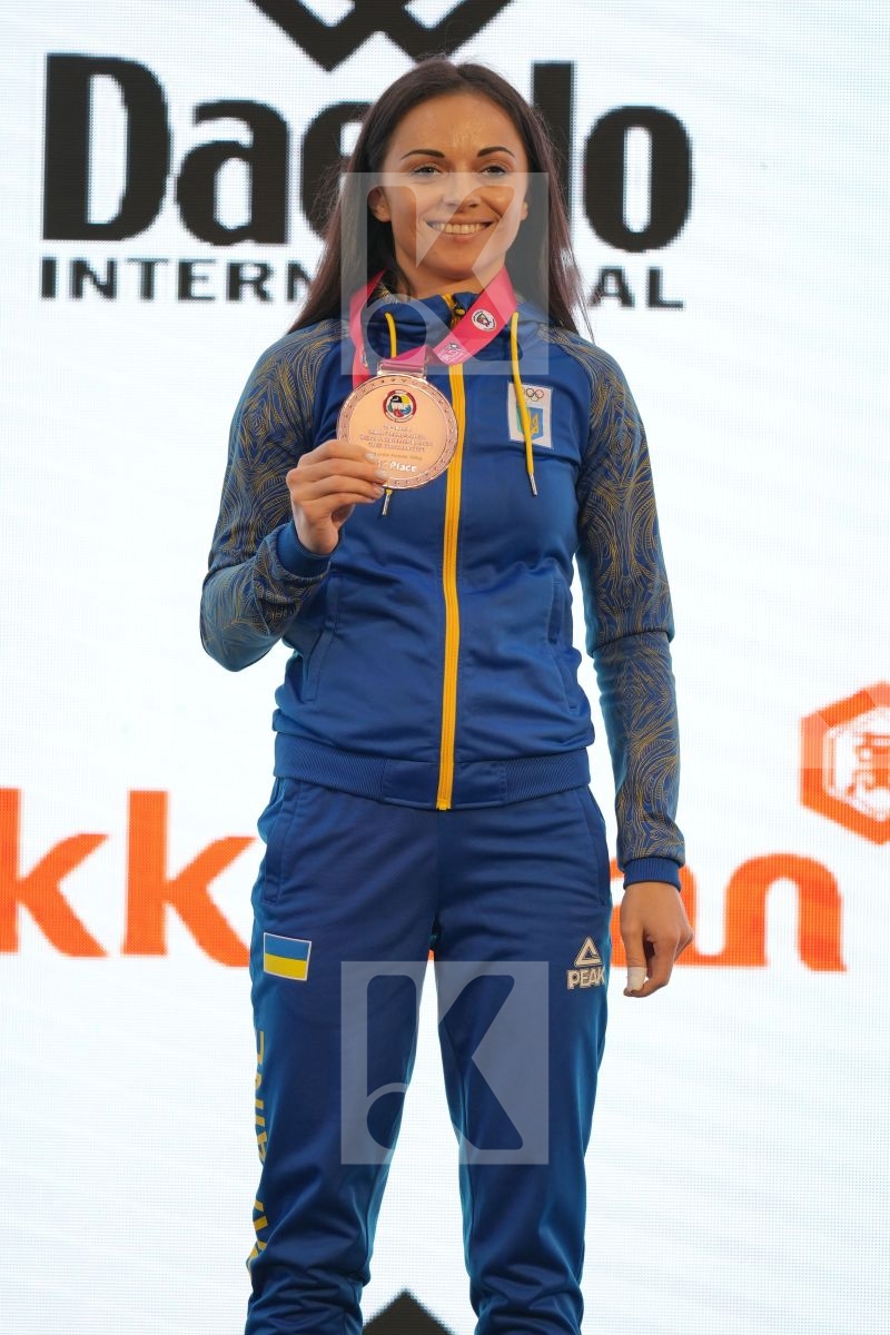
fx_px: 11124
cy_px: 668
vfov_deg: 6.9
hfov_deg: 4.6
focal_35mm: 300
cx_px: 445
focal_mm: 200
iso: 400
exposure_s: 1/250
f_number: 2.8
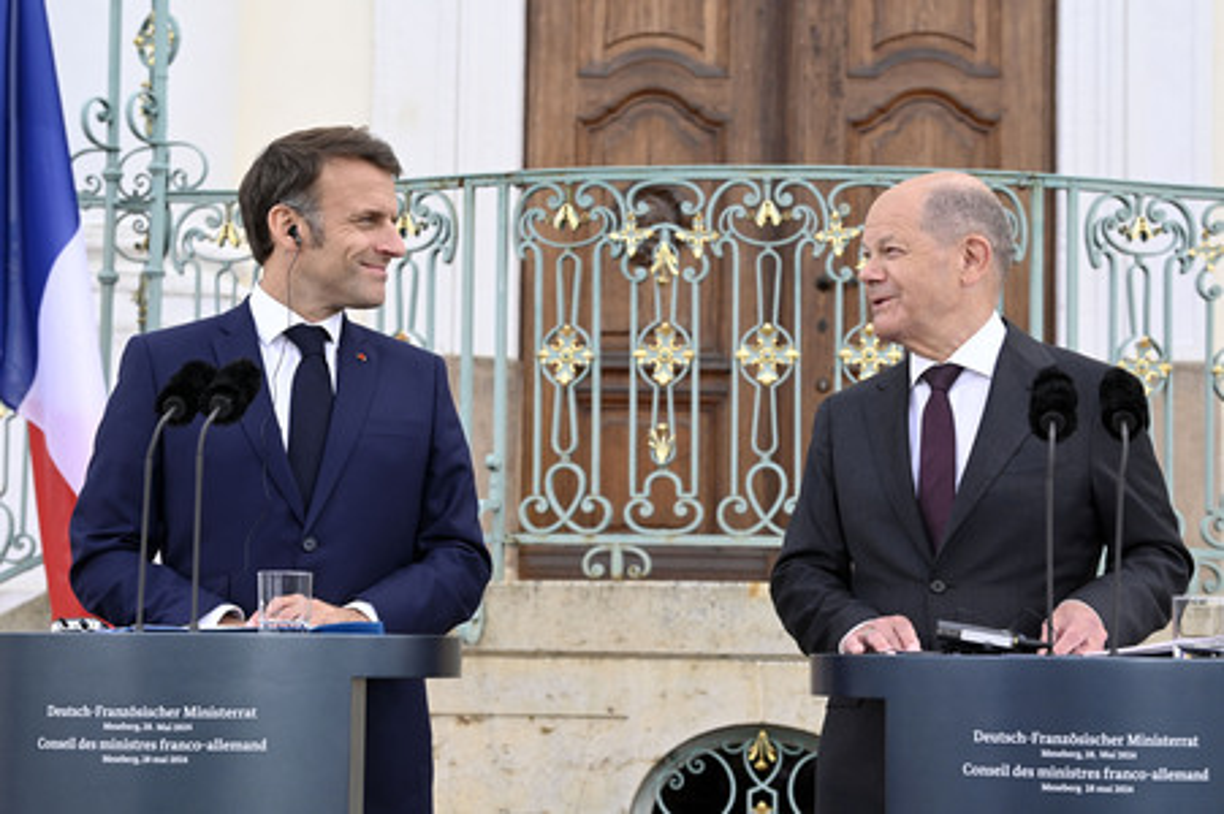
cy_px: 407
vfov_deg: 16.0
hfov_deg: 23.9
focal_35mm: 85
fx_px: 2888
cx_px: 612
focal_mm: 85
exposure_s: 1/640
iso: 1000
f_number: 7.1
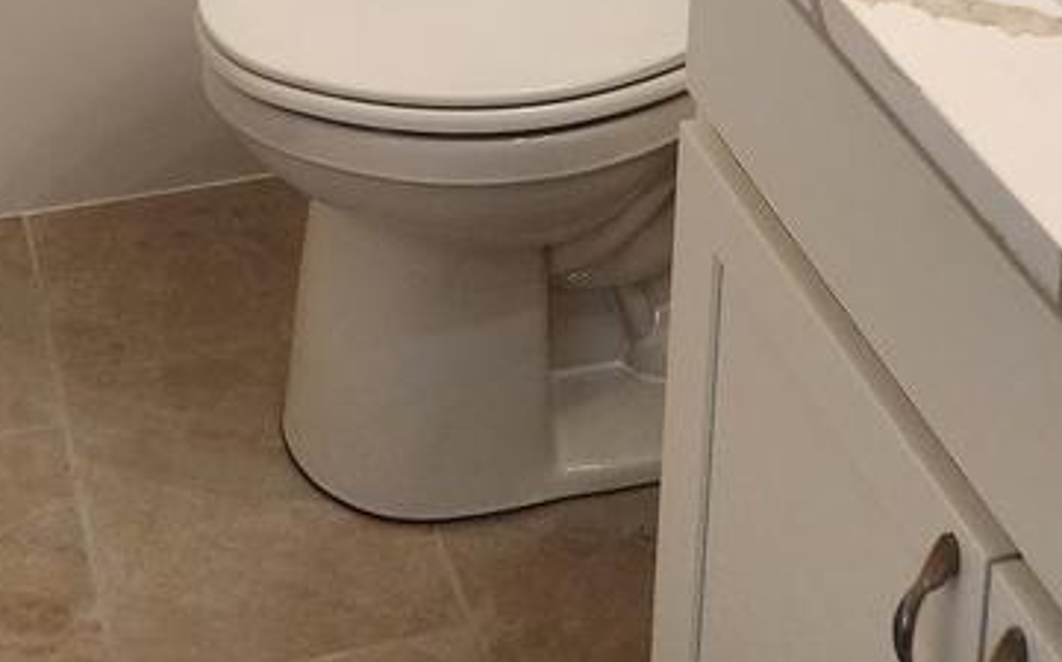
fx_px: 2111
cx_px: 253
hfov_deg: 27.8
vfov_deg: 13.9
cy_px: -806
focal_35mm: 73
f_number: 1.8
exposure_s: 1/120
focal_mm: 6.4
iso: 250
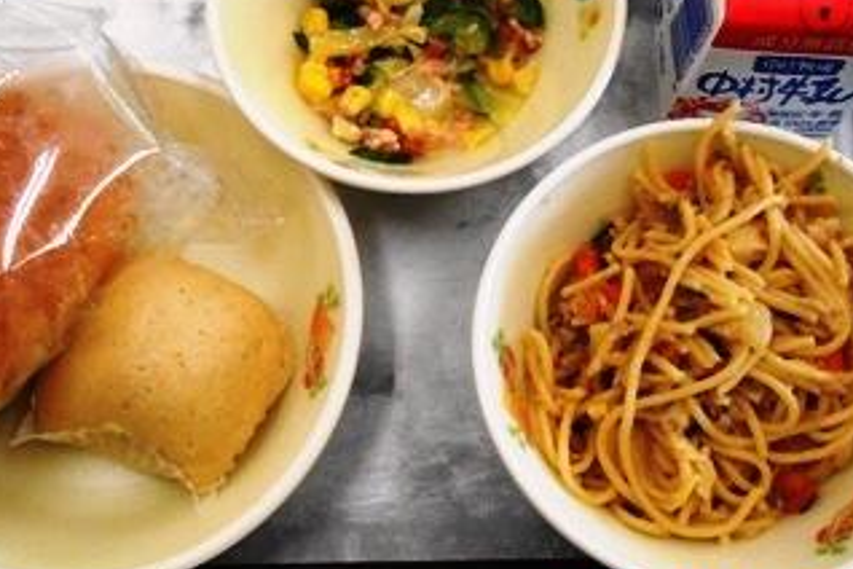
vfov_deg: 22.6
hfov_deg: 33.4
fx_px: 1422
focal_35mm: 60
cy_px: 239
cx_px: 370
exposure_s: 1/160
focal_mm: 7.2
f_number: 3.9
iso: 400
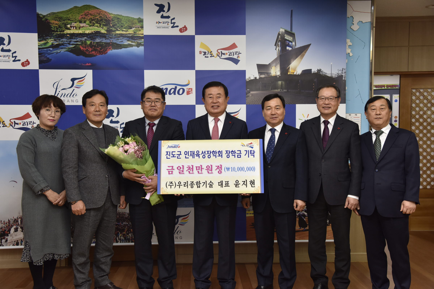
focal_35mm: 38
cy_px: 144
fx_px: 458
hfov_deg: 50.7
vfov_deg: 35.1
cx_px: 217
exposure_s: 1/125
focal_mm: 38
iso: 800
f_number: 5
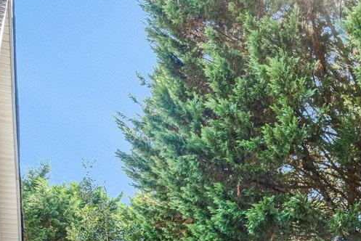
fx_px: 552
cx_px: 423
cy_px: 326
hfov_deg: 31.0
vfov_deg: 21.8
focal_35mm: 55
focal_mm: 19
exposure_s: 1/125
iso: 400
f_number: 8
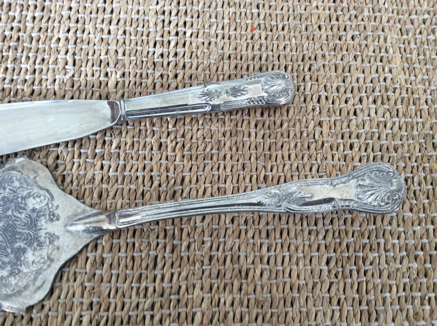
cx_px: 218
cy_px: 163
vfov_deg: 44.1
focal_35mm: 32
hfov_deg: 56.9
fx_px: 403
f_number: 2.4
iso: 100
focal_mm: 3.3
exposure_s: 1/25
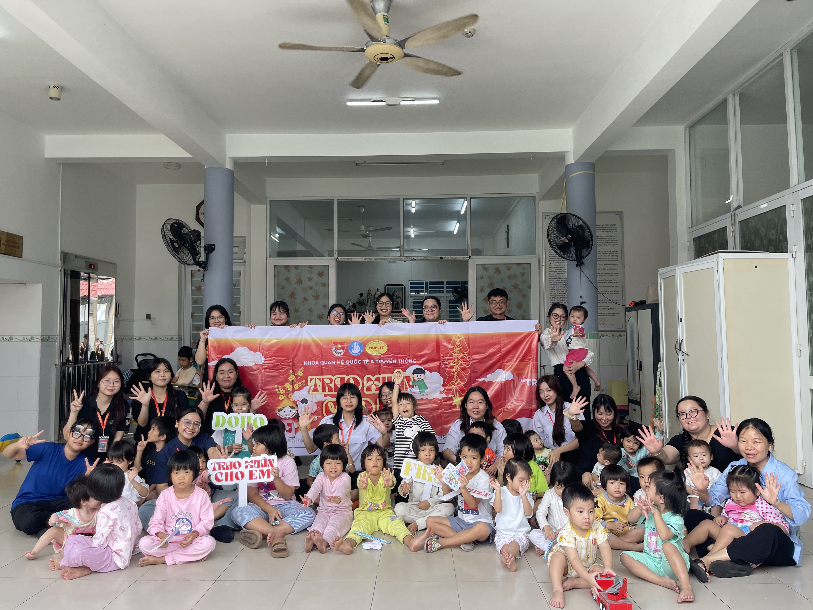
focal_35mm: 25
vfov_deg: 54.9
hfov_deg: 69.4
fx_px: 587
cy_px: 305
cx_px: 406
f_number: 1.6
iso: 40
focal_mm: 5.1
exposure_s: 1/100
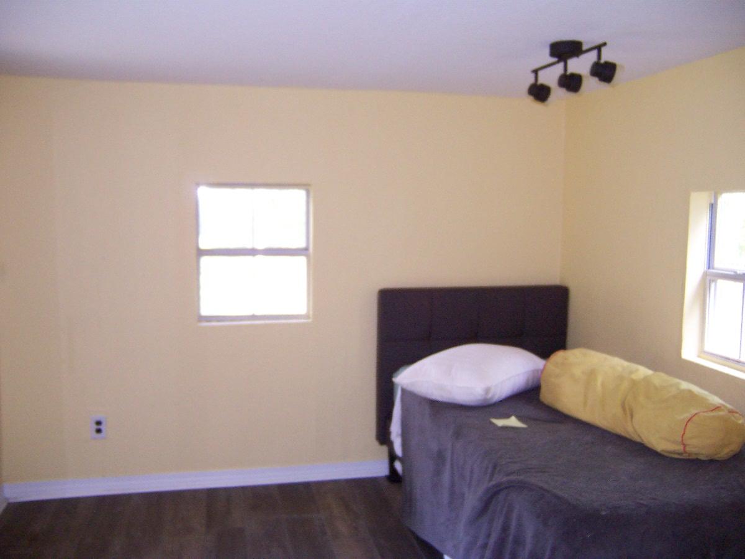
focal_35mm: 33
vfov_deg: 42.9
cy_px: 280
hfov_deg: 55.4
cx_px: 372
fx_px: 710
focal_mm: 5.5
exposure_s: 1/60
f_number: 2.4
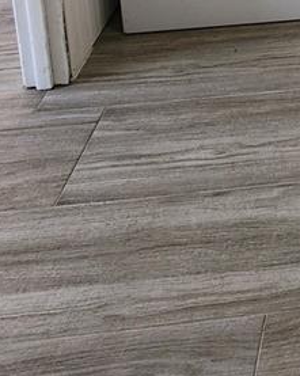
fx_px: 611
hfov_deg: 21.8
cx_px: 476
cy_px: -369
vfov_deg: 19.5
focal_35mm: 55
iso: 125
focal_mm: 2.2
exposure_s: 1/60
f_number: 2.2
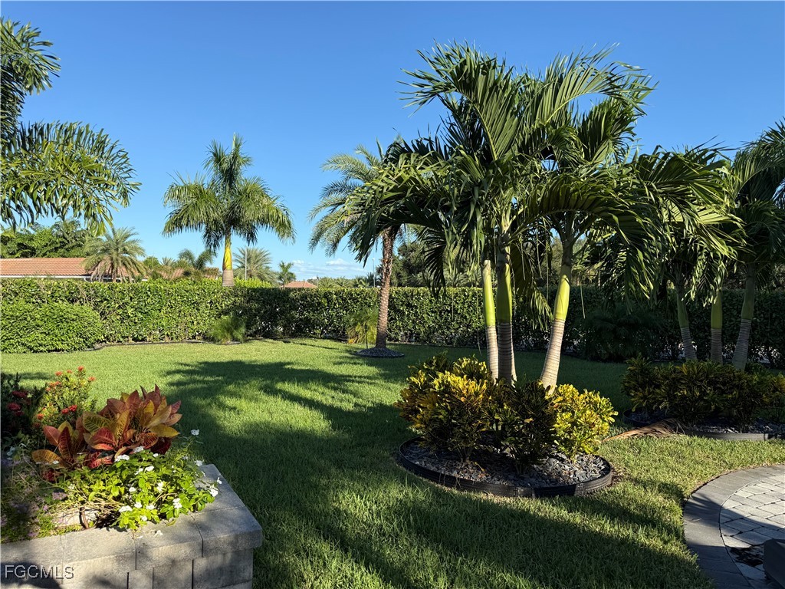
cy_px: 294
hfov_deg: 71.6
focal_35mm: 24
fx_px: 544
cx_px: 392
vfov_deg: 56.8
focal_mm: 6.76
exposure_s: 1/2370
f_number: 1.78
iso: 80
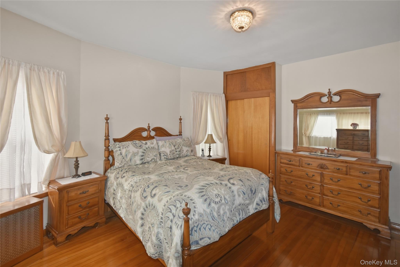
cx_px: 200
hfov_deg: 100.4
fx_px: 167
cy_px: 134
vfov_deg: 77.3
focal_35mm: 15
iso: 220
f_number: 4.5
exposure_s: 1/60
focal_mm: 10
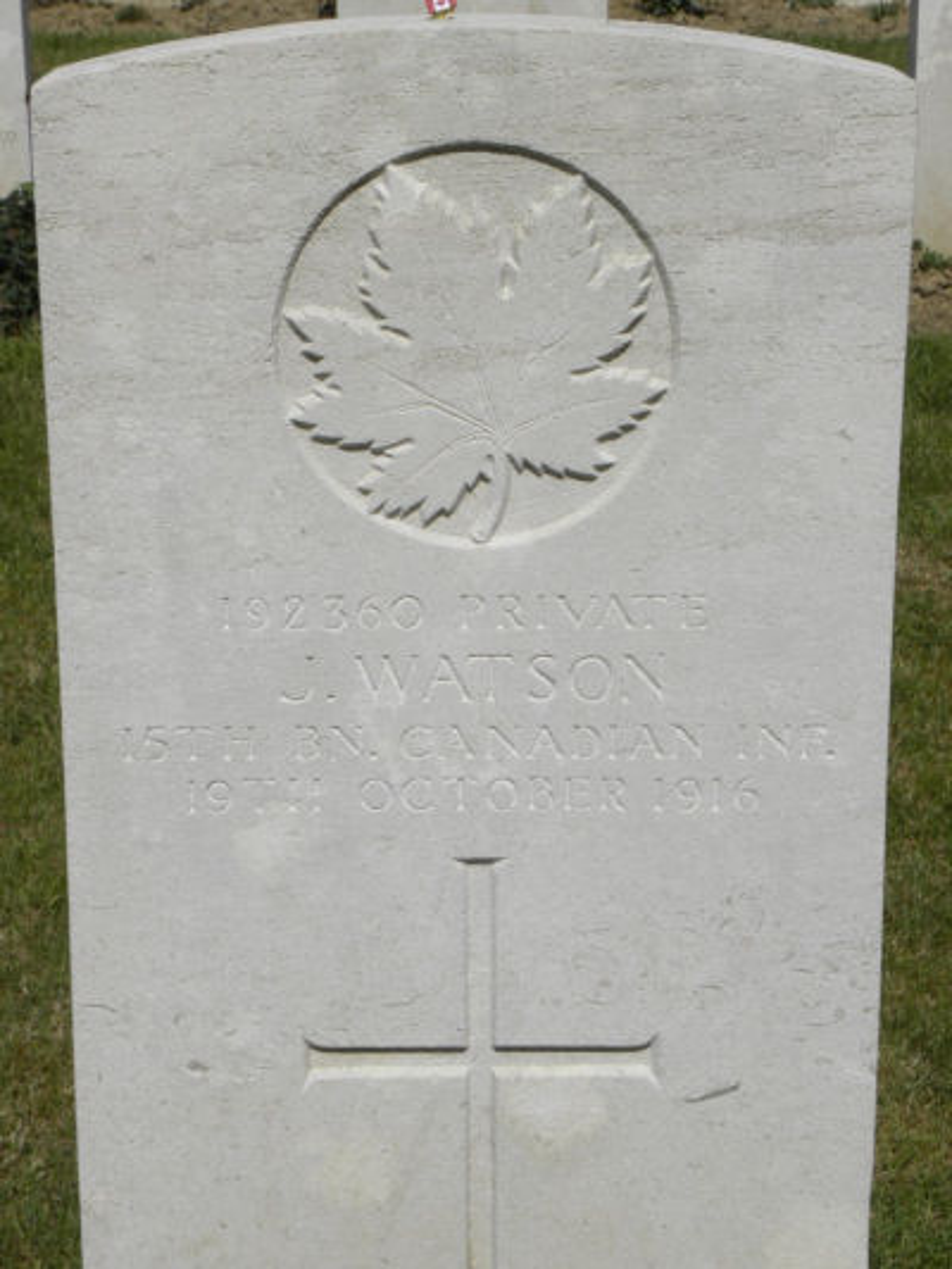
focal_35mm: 75
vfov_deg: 26.0
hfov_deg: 19.6
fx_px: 2749
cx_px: 476
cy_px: 634
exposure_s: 1/570
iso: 64
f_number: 7.1
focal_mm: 13.4
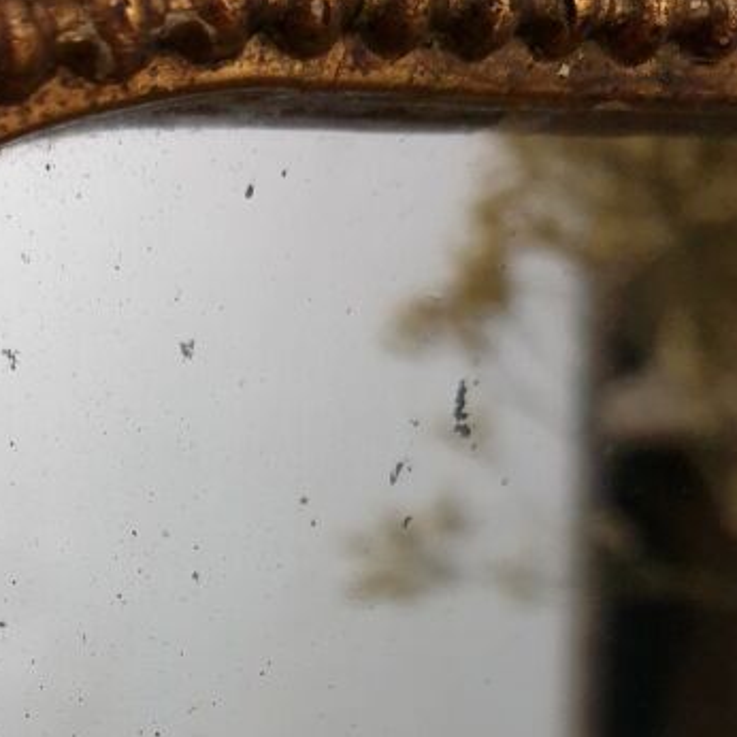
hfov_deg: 24.5
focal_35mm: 68
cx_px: 55
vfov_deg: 23.6
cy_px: 826
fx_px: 1638
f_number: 1.5
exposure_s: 1/50
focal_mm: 4.3
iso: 250
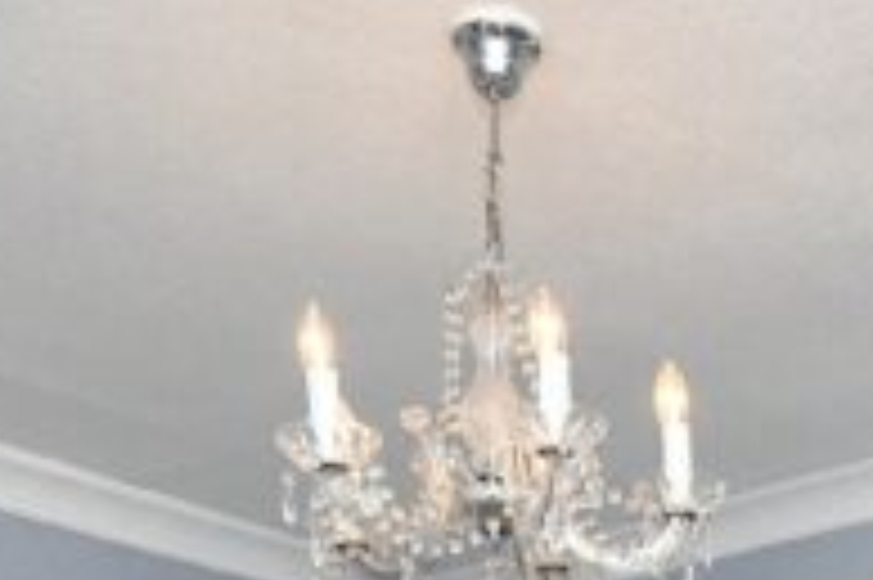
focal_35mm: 79
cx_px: 868
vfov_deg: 14.5
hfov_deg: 24.5
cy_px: 1129
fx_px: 1914
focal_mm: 10
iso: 560
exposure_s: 1/160
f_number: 6.3
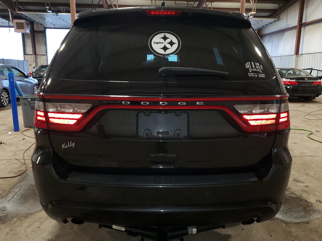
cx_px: 164
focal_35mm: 27
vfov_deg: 51.4
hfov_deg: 65.3
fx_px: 251
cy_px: 122
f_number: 1.5
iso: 96
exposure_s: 1/40
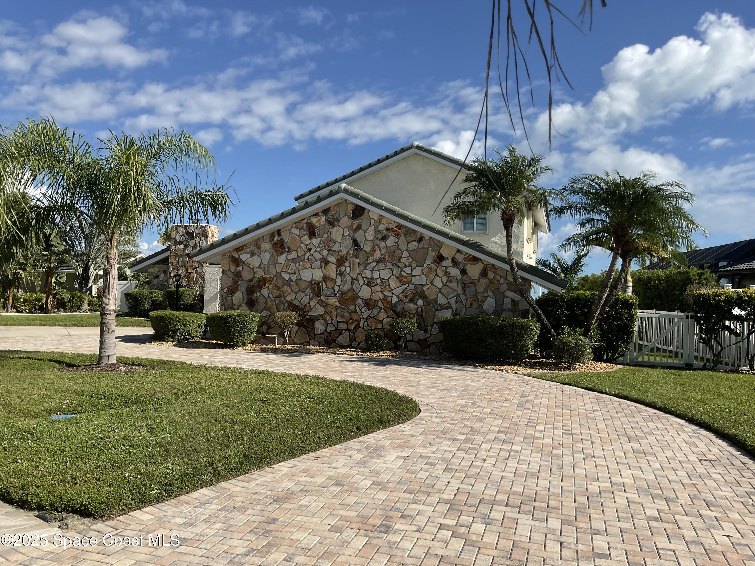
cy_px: 283
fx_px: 633
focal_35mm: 29
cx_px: 378
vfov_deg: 48.2
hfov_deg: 61.7
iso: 16
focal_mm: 3
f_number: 1.8
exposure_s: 1/2667
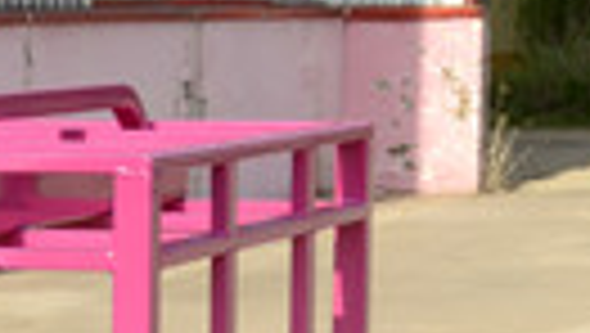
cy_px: 713
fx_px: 3586
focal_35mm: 229
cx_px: -153
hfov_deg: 9.3
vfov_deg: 5.2
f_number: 10
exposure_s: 1/125
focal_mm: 32
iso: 100
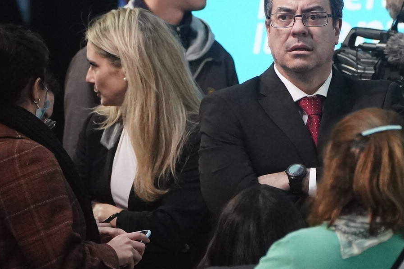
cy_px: 87
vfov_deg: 1.3
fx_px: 12144
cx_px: 304
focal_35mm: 1082
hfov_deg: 1.9
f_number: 5.6
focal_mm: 400
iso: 8000
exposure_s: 1/800
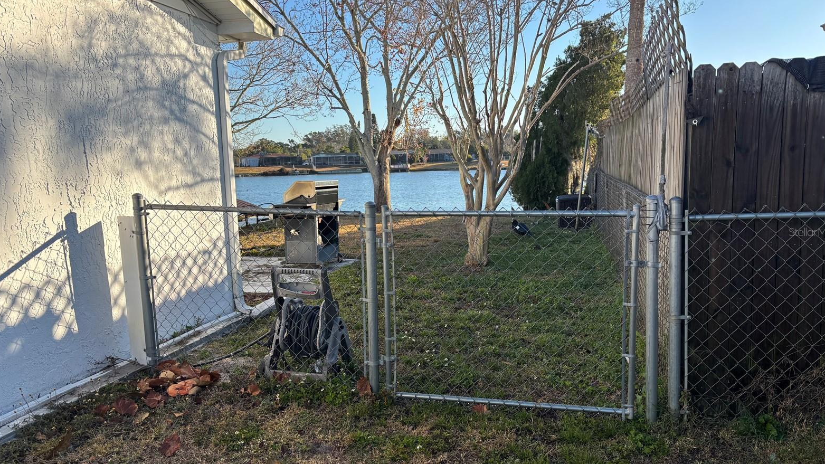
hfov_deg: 66.1
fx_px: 634
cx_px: 416
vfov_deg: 40.2
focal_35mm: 29
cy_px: 232
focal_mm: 5.96
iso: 50
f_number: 1.6
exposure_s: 1/1522
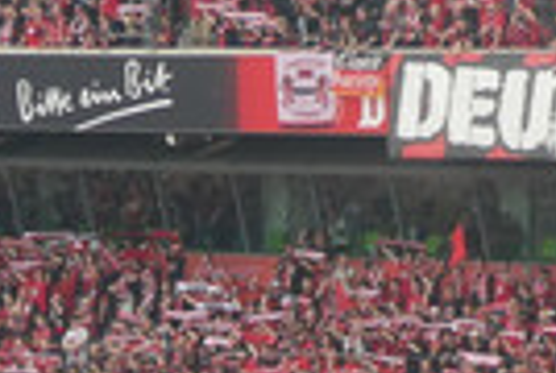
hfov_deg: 5.3
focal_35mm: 391
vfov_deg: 3.5
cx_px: 311
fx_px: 6052
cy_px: 738
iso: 160
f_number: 4.7
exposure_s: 1/80
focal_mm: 14.1
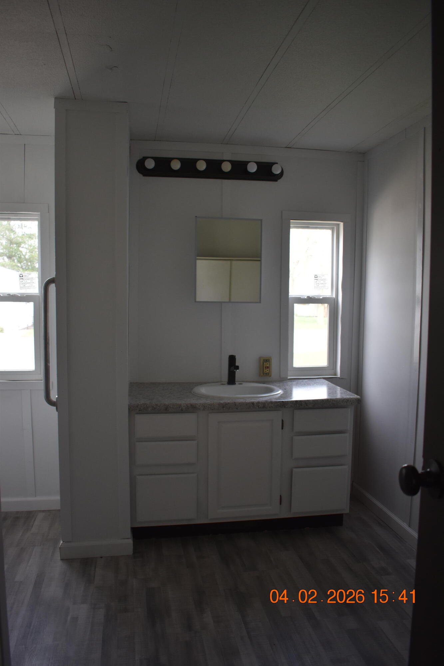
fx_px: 500
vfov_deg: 67.4
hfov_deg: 47.9
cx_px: 222
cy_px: 333
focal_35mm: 27
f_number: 3.5
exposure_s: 1/250
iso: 500
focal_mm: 18
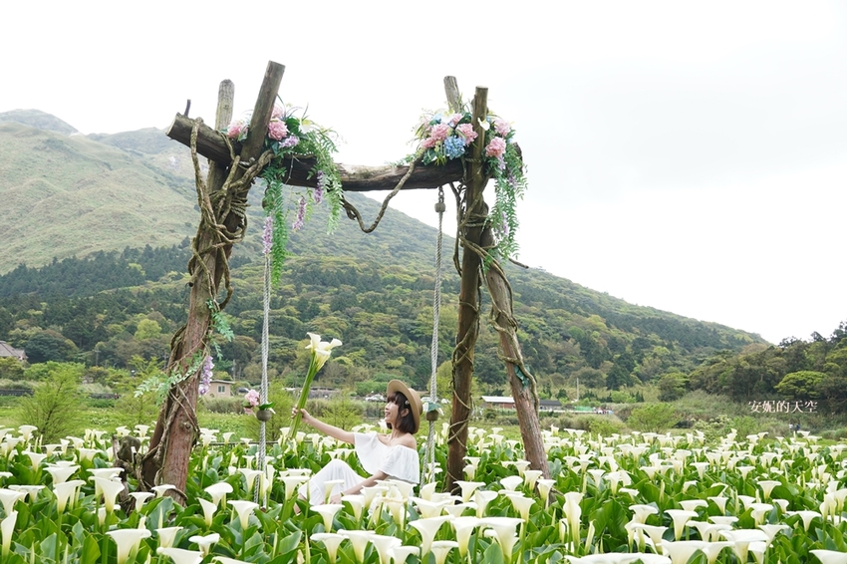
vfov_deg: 29.8
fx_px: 1058
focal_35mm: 45
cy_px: 282
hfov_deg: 43.6
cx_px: 424
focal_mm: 30
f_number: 5
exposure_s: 1/125
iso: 125
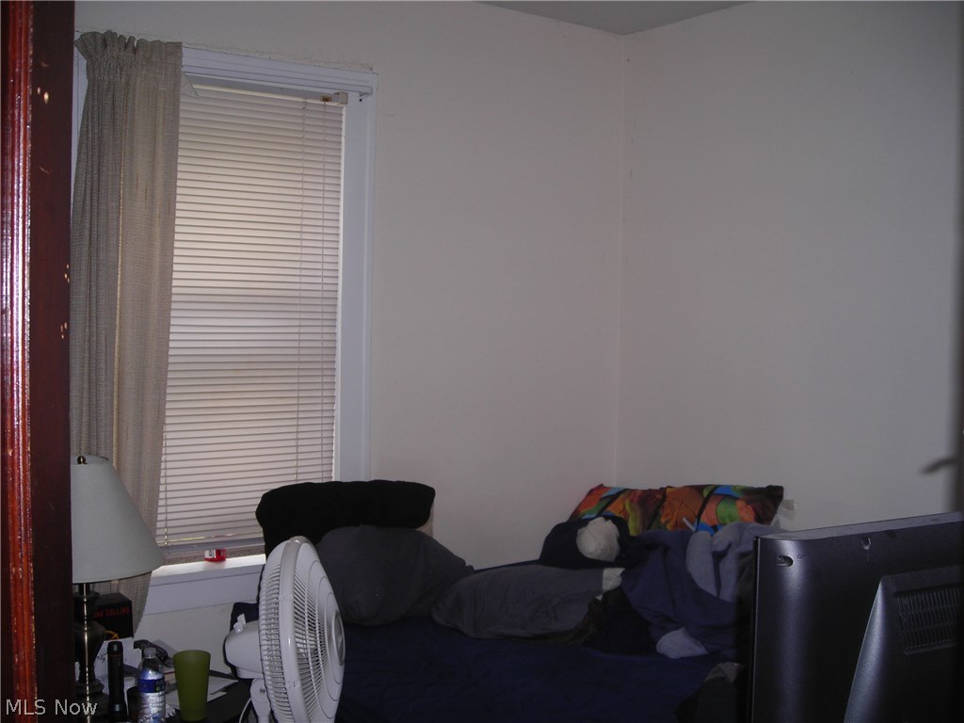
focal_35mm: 38
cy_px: 362
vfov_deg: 37.7
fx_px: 1058
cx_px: 482
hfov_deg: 49.0
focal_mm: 6.3
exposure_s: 1/60.1
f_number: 3.2
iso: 50
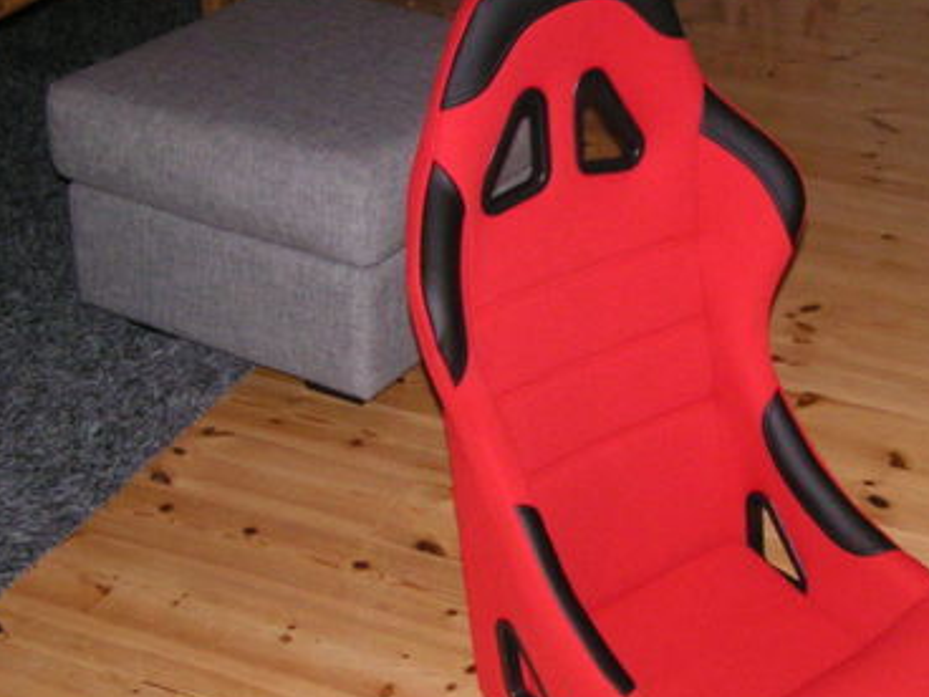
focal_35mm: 66
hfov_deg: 29.2
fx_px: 1771
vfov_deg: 22.2
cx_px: 618
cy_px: 427
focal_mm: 5.8
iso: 200
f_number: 2.8
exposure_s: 1/40
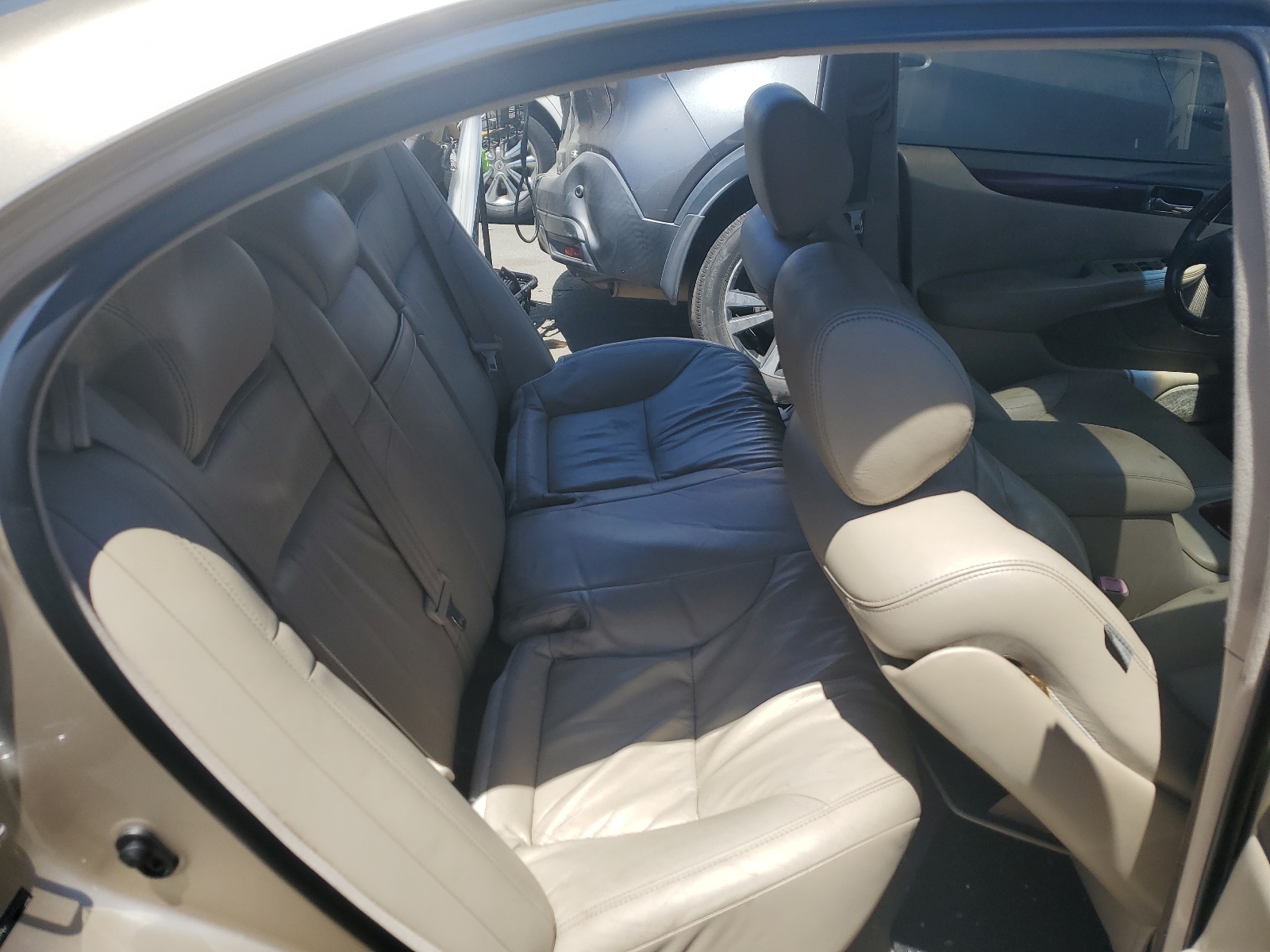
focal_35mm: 26
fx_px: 954
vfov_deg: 53.1
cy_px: 476
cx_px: 635
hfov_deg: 67.3
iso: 50
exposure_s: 1/2500
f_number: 1.5
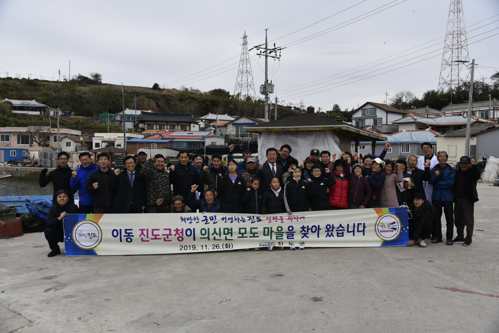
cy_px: 166
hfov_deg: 61.9
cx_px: 250
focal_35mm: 30
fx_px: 416
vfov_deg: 43.6
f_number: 5
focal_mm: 30
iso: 100
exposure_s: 1/250
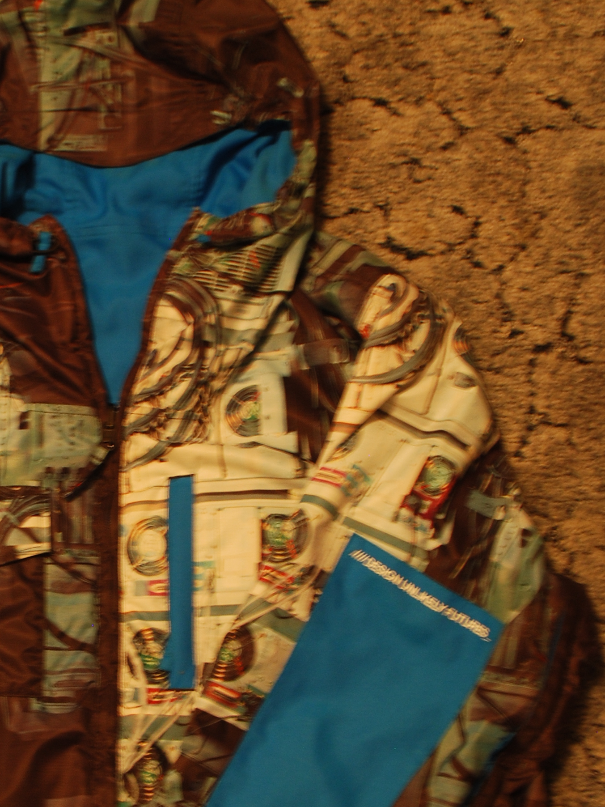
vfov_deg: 30.9
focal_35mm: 62
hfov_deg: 23.0
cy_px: 565
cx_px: 56
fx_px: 1445
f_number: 7.1
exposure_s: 1/1.3
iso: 200
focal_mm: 20
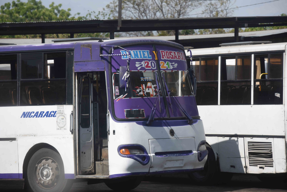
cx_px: 144
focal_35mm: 180
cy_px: 96
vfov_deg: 7.6
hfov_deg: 11.4
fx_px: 1435
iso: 1600
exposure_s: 1/1250
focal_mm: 180
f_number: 8
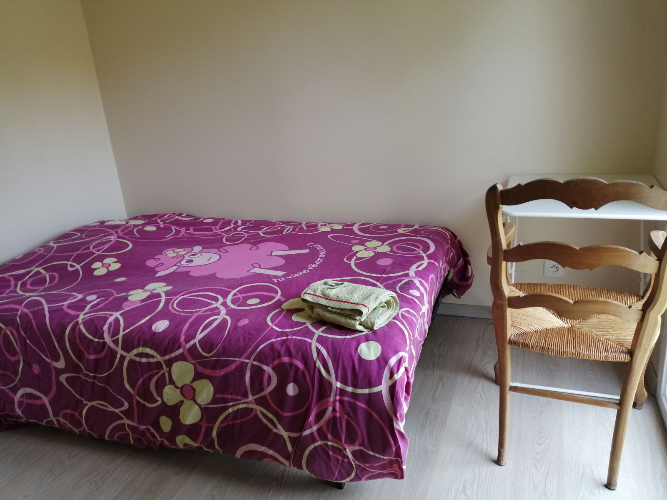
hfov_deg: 67.3
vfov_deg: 53.1
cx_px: 334
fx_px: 501
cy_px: 250
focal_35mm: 26
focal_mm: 3.62
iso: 80
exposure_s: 1/50
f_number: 1.8
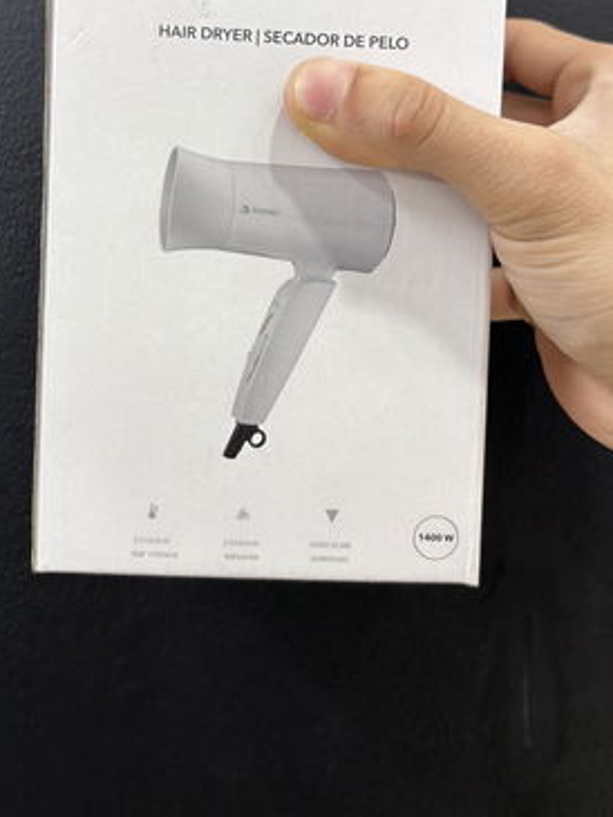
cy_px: 250
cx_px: 291
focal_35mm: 38
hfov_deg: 37.7
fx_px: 897
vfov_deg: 47.9
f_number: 1.6
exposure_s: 1/50
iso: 64
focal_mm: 5.96
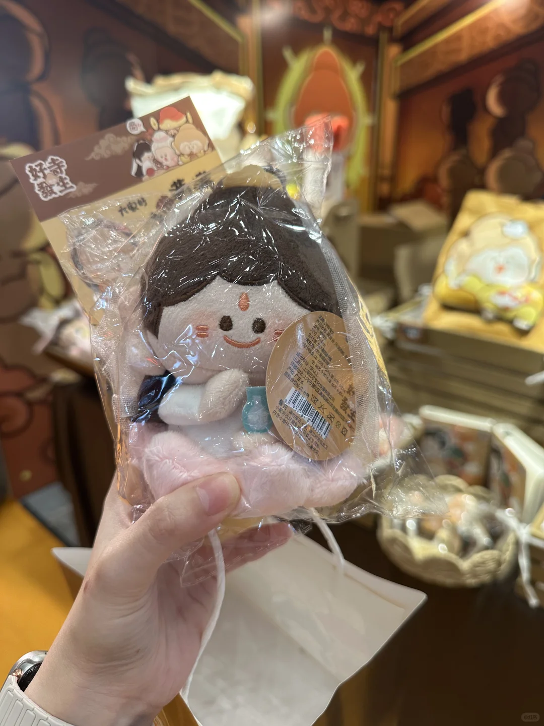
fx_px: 503
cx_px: 272
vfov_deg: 71.6
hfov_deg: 56.8
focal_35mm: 24
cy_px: 363
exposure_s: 1/100
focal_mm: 6.86
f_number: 1.78
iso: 160
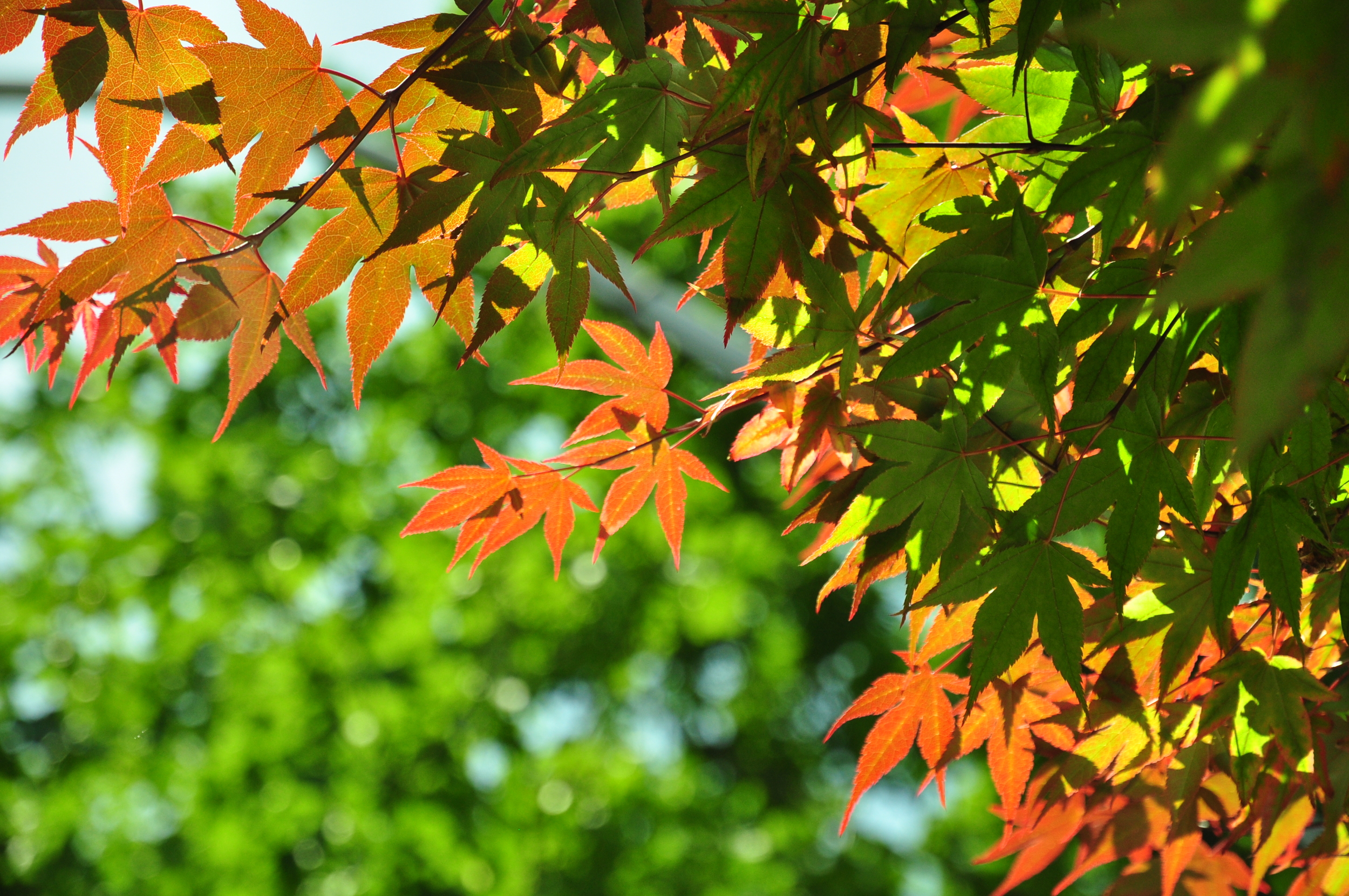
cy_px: 448
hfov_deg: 16.1
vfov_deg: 10.7
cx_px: 674
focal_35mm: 128
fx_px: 4771
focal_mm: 85
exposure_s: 1/1000
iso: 500
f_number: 5.6
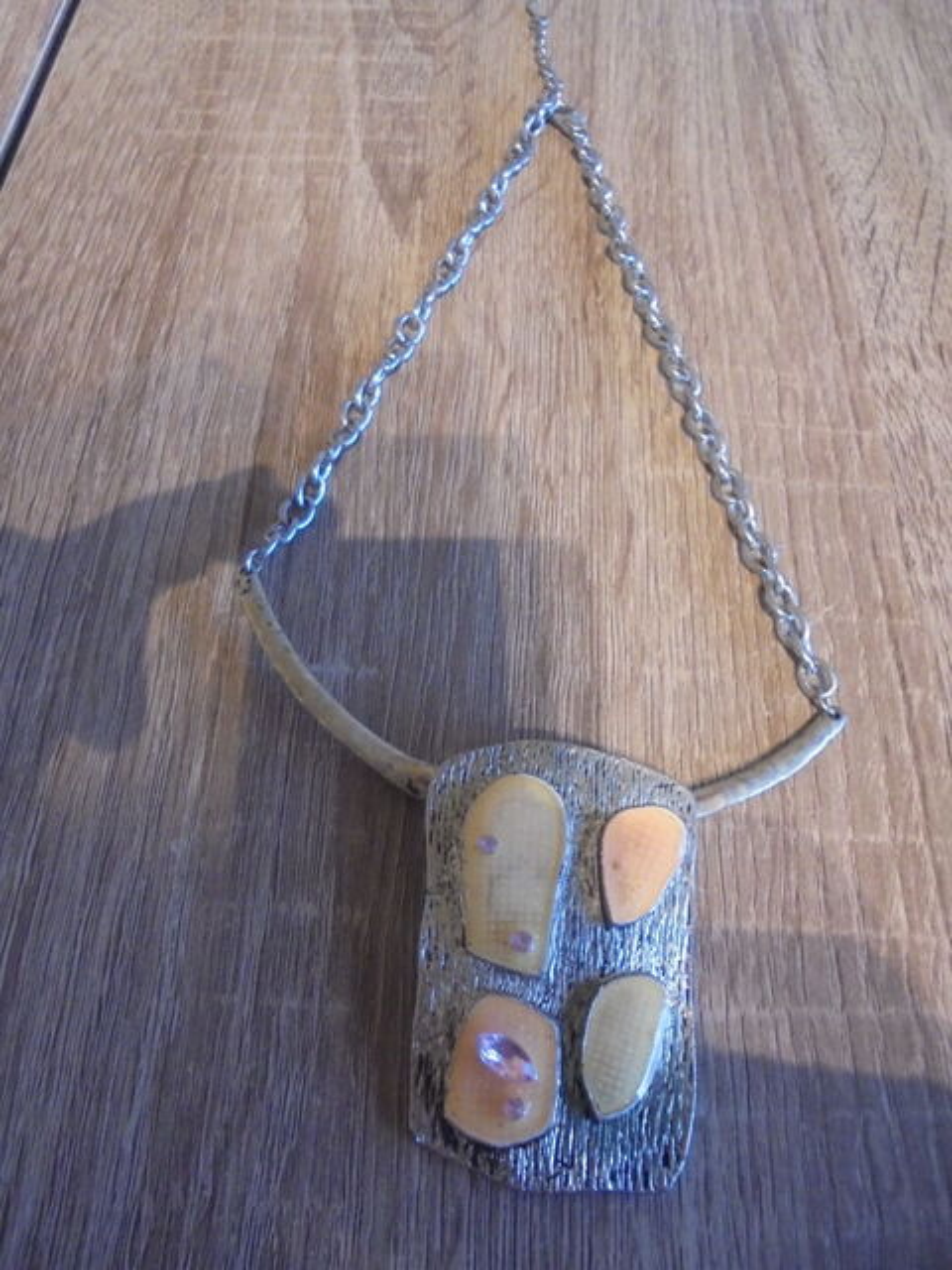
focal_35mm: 26
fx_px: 953
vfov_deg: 67.3
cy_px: 635
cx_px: 476
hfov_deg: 53.1
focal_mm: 4.6
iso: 400
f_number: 3.5
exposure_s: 1/15
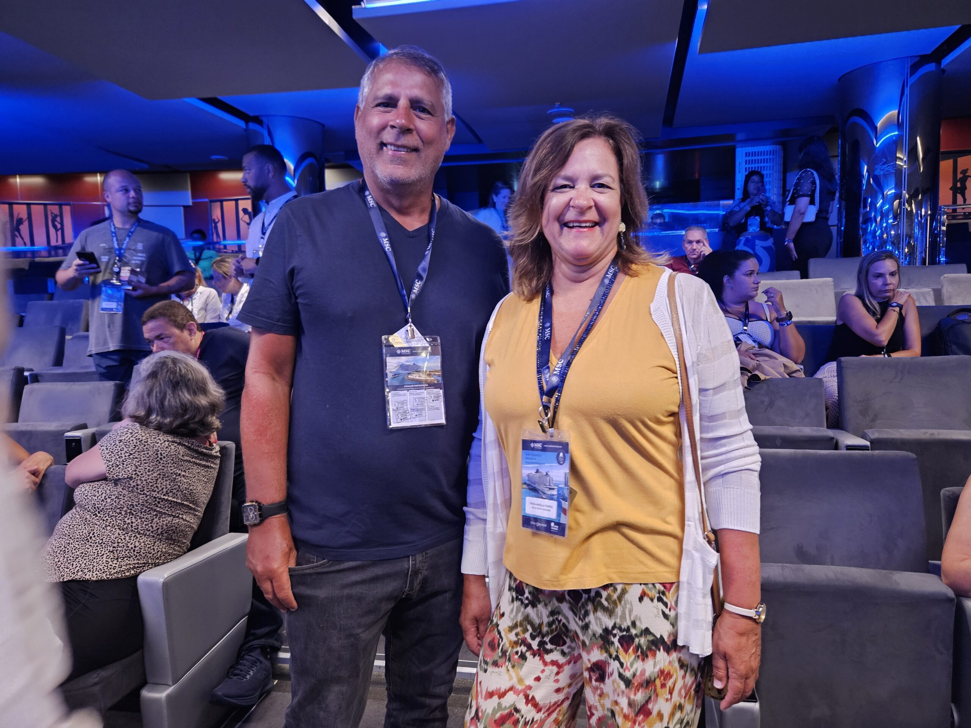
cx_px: 486
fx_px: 645
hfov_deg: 73.9
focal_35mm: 23
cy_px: 364
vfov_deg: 58.9
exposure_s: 1/24
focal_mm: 5.4
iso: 640
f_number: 1.8
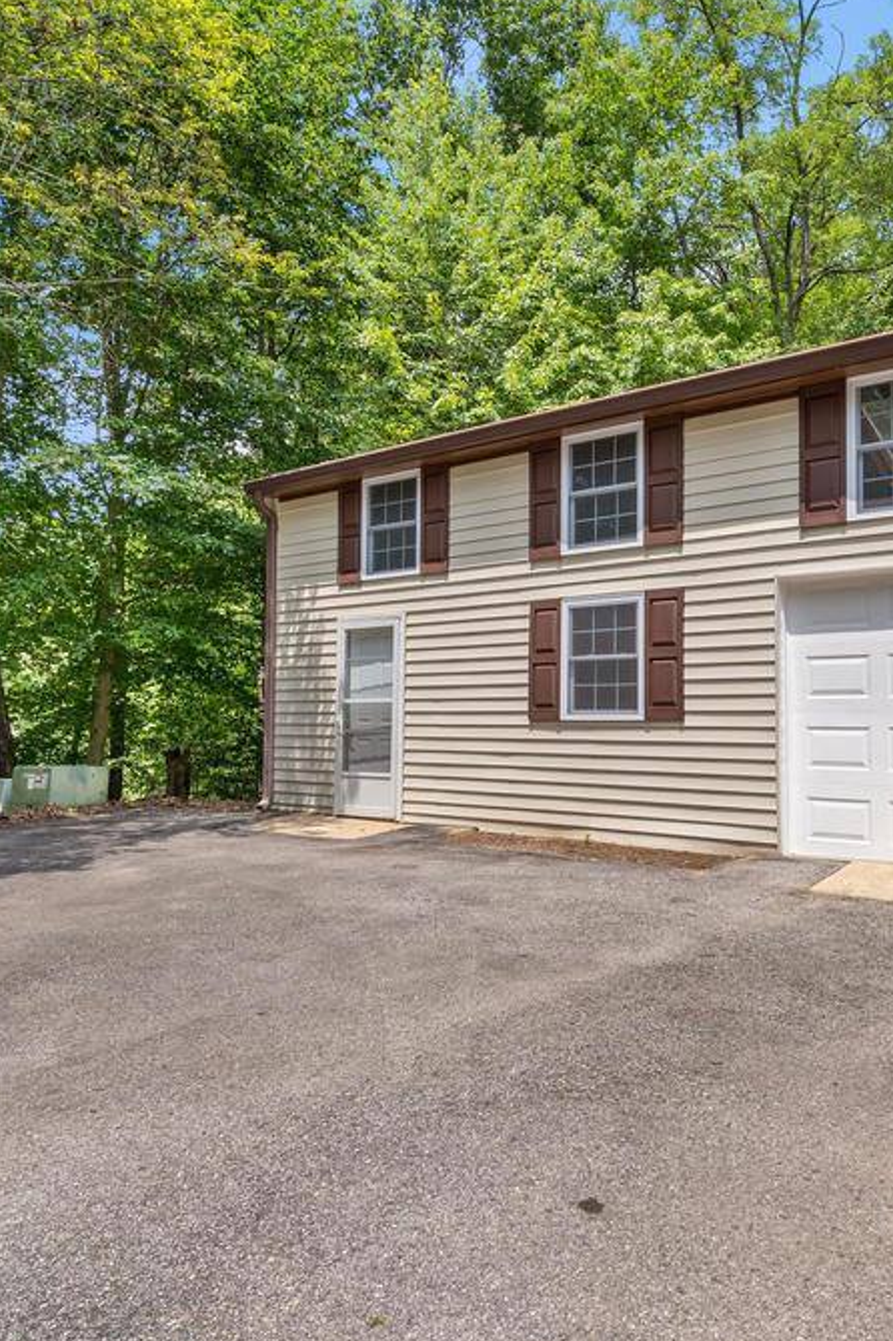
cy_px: 669
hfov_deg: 48.4
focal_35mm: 26
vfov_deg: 69.4
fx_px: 968
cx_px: 621
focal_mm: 17
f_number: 8
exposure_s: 1/50
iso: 200
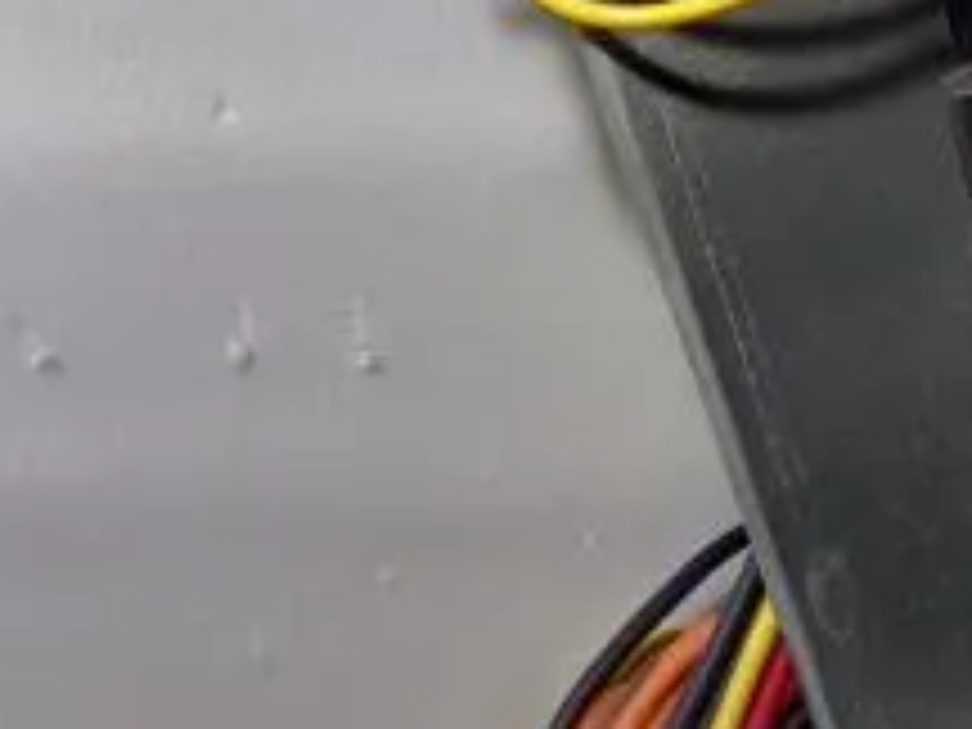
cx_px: 1148
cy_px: 486
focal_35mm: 83
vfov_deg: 17.7
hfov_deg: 21.9
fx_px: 2331
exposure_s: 1/33.3
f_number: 2.2
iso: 486
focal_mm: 3.65
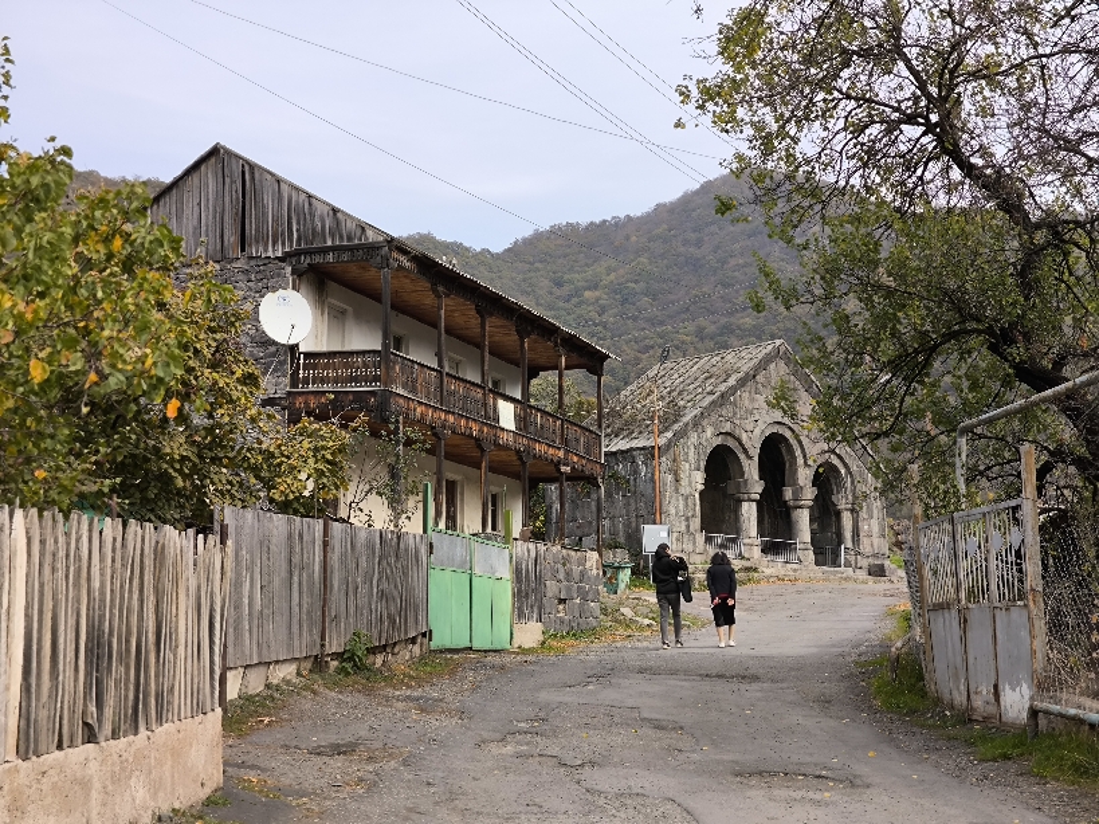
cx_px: 550
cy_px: 412
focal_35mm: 50
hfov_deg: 38.2
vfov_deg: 29.1
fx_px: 1587
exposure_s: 1/622
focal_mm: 7.1
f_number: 1.9
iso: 50
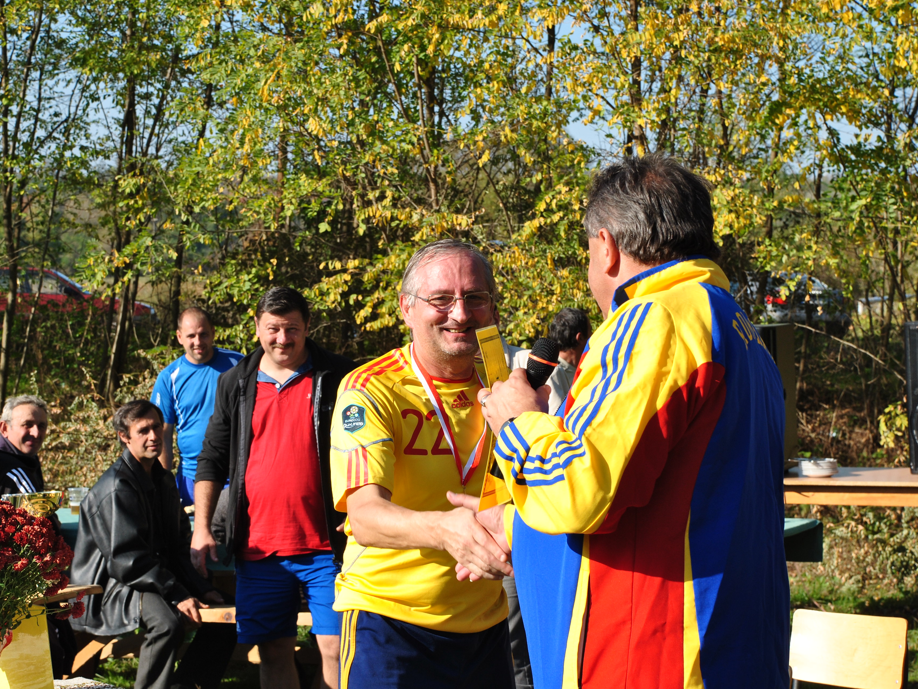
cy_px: 343
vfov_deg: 17.4
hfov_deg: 23.0
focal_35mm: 85
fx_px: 2254
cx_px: 430
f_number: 10
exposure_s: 1/250
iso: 160
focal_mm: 52
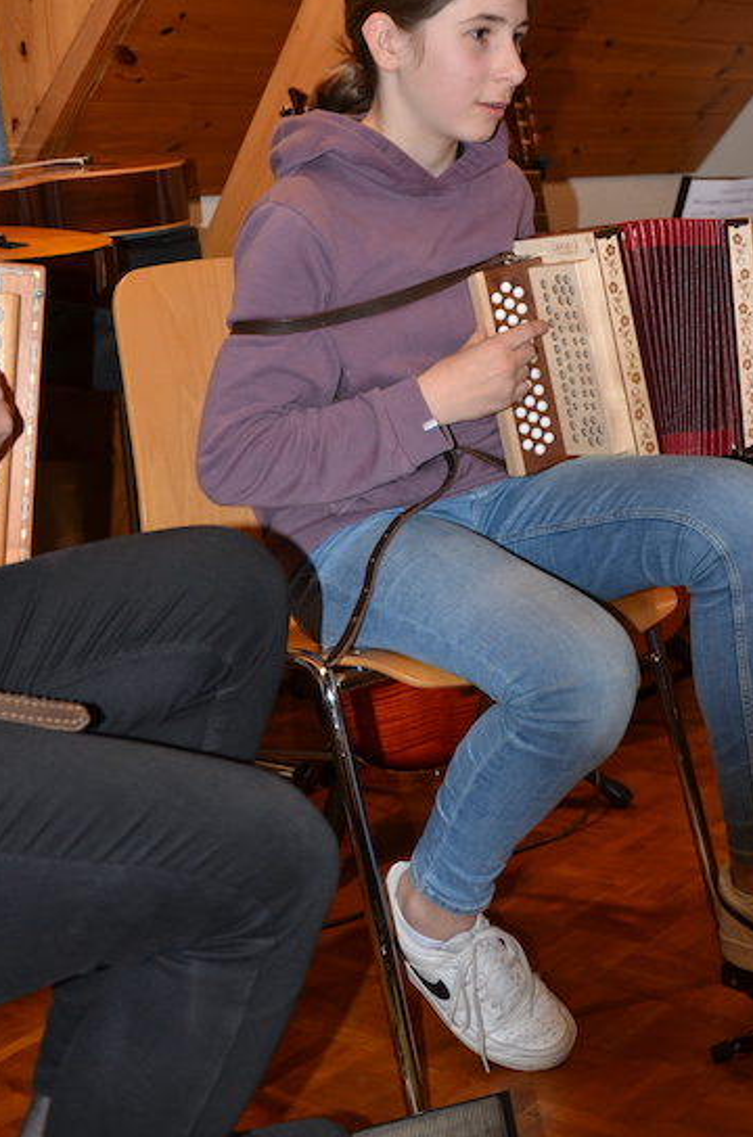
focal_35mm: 60
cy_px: 423
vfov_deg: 33.3
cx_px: 489
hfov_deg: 22.4
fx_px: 1892
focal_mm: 30
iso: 800
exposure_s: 1/60
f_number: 4.2
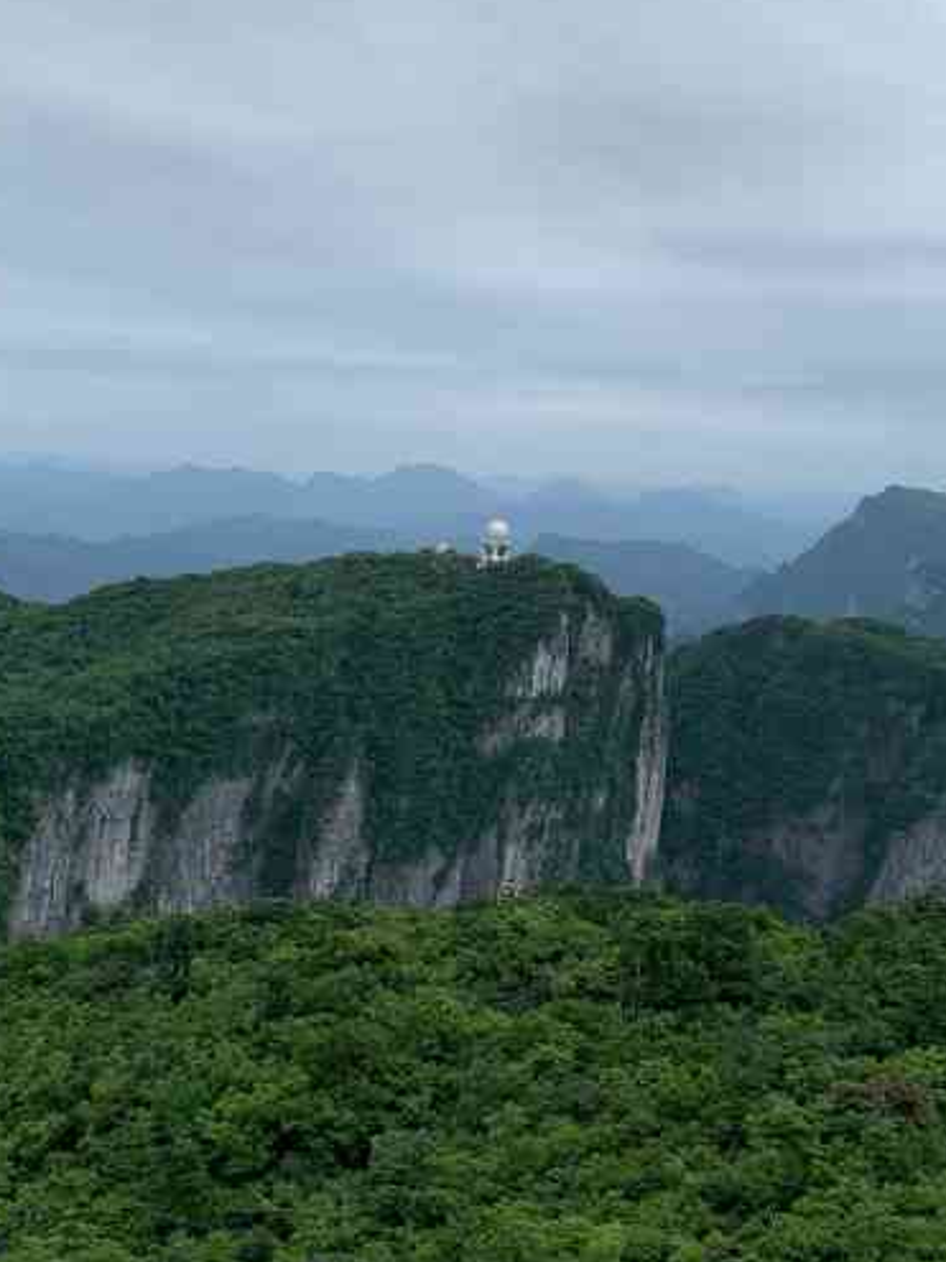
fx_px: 1786
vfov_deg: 38.9
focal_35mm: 49
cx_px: 533
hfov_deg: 29.6
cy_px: 560
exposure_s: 1/1992
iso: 25
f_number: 1.8
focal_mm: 4.25
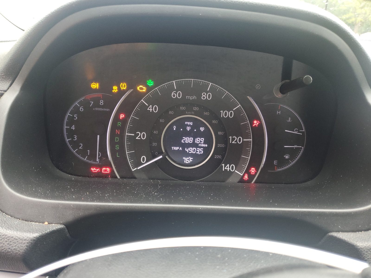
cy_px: 139
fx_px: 279
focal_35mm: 26
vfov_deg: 53.1
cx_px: 186
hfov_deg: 67.3
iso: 117
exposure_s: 1/60.2
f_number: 1.5
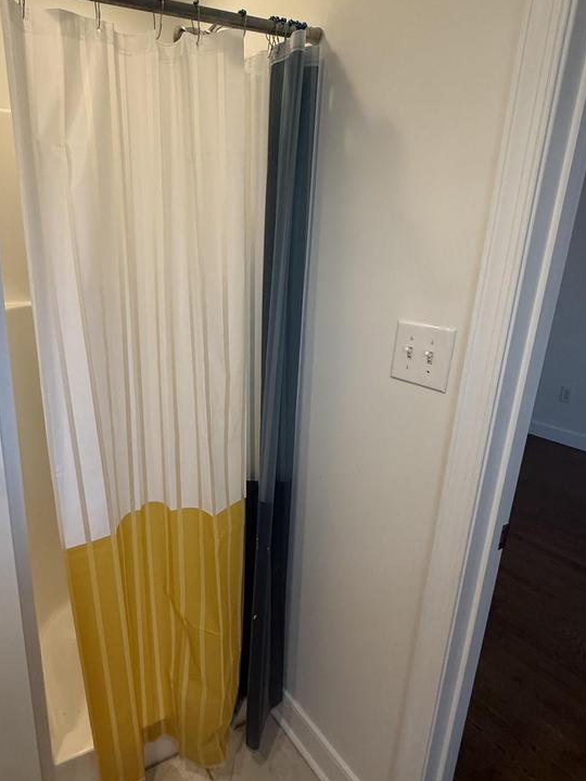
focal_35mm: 21
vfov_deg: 79.0
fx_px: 474
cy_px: 390
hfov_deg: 61.3
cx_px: 177
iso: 250
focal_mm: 2.22
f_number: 2.2
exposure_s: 1/120
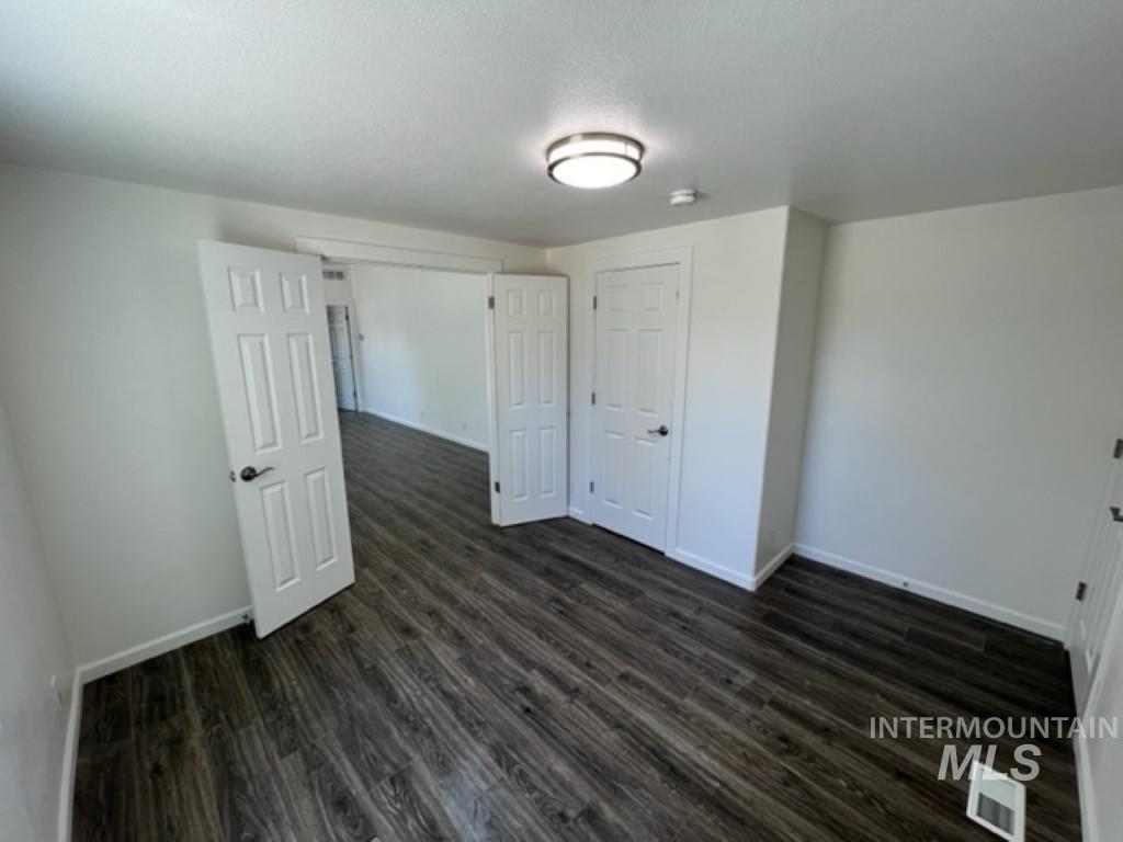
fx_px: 422
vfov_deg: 89.9
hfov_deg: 106.2
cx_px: 562
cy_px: 421
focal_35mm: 13
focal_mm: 1.57
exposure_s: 1/120
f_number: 1.8
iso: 64
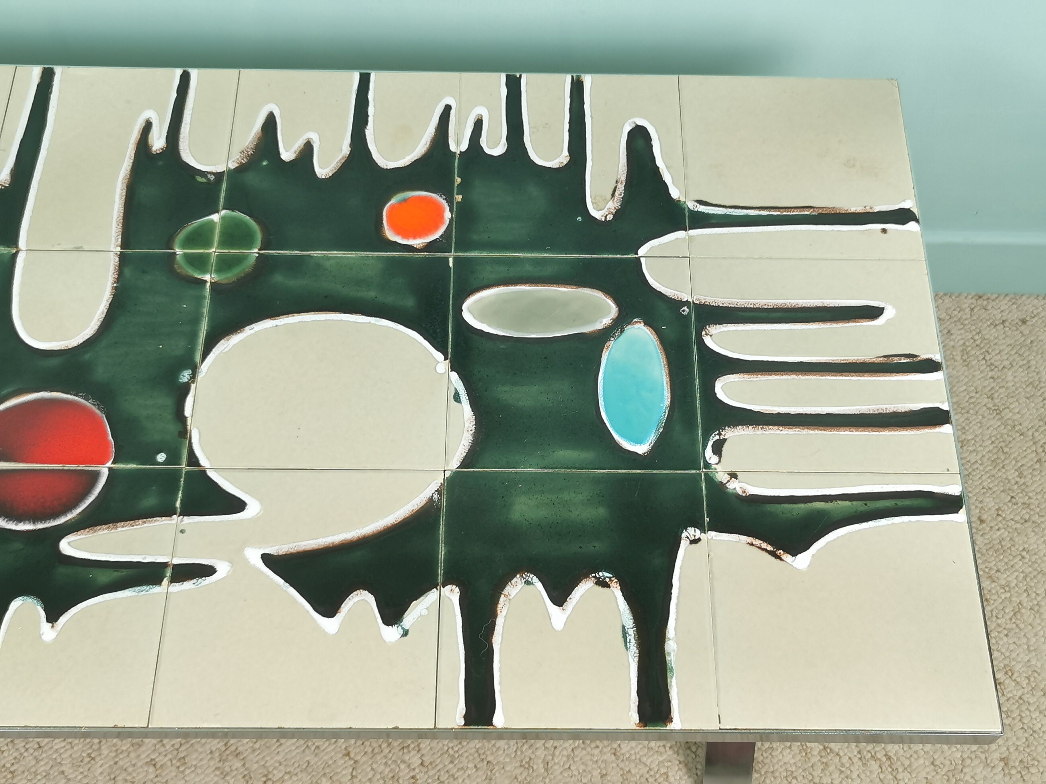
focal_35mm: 45
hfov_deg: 42.1
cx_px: 523
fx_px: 1360
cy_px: 392
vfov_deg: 32.2
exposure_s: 1/100
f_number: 1.8
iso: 100
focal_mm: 5.58
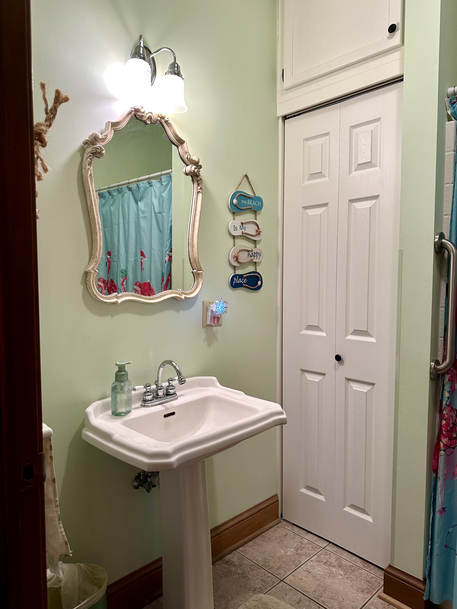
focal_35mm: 24
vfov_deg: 71.6
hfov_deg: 56.8
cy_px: 304
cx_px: 228
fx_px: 422
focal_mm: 6.86
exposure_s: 1/60
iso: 125
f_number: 1.78
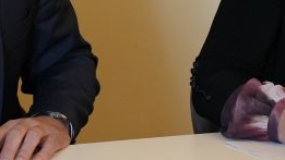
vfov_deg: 5.6
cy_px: -47
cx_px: 199
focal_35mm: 214
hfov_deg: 10.1
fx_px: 1618
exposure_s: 1/160
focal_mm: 52
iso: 2500
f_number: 4
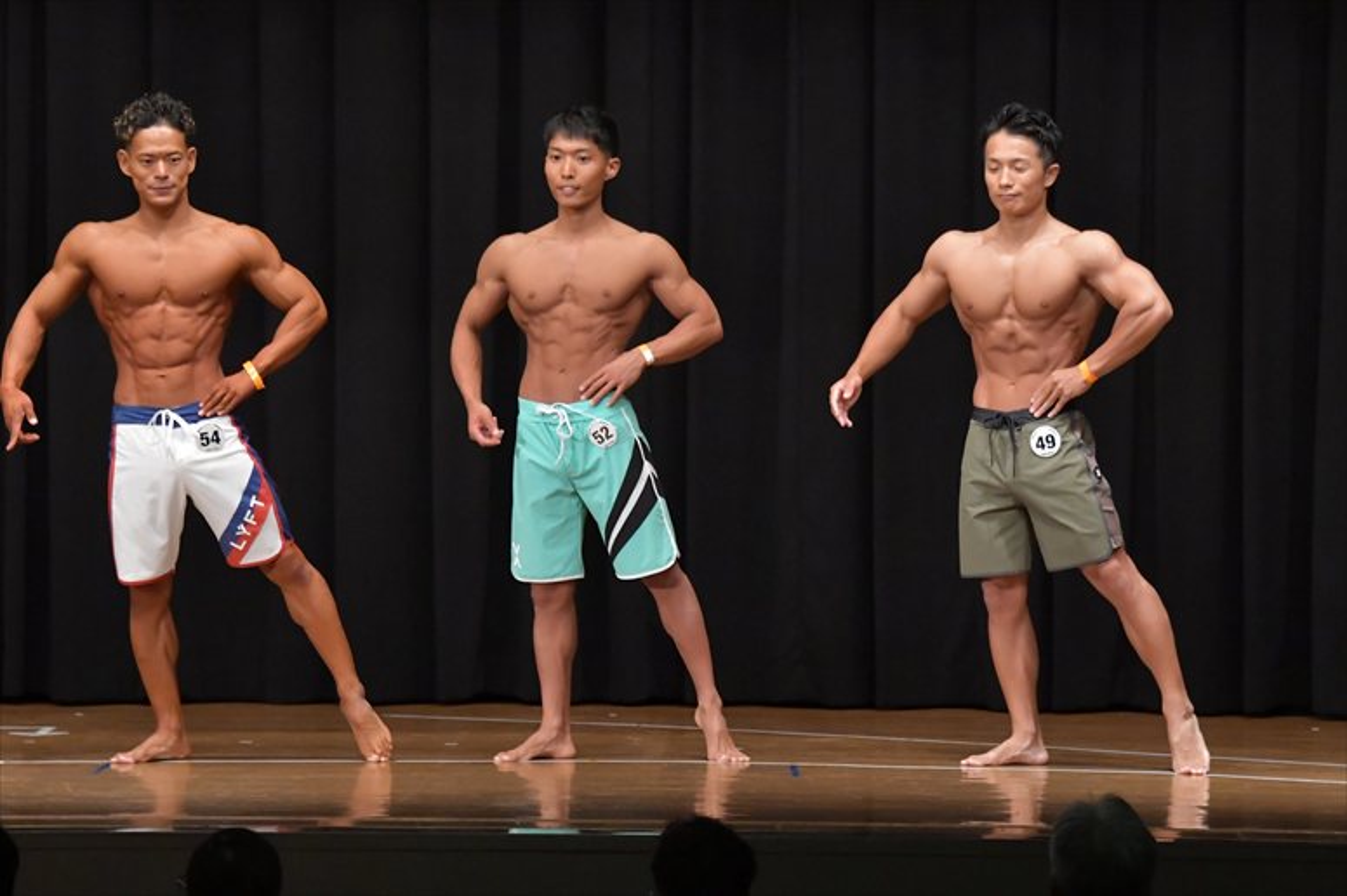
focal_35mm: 202
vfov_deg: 6.8
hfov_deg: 10.2
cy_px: 448
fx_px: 7555
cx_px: 674
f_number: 5.6
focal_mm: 135
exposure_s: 1/400
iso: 6400
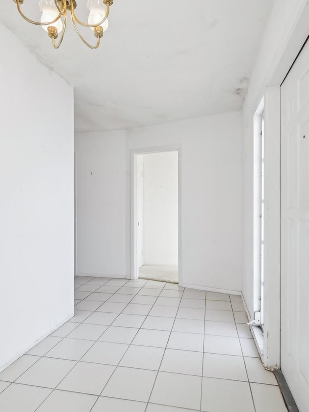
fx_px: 250
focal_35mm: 21
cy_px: 210
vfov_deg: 79.0
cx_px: 158
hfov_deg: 63.4
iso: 400
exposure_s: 1/200
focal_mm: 14
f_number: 8
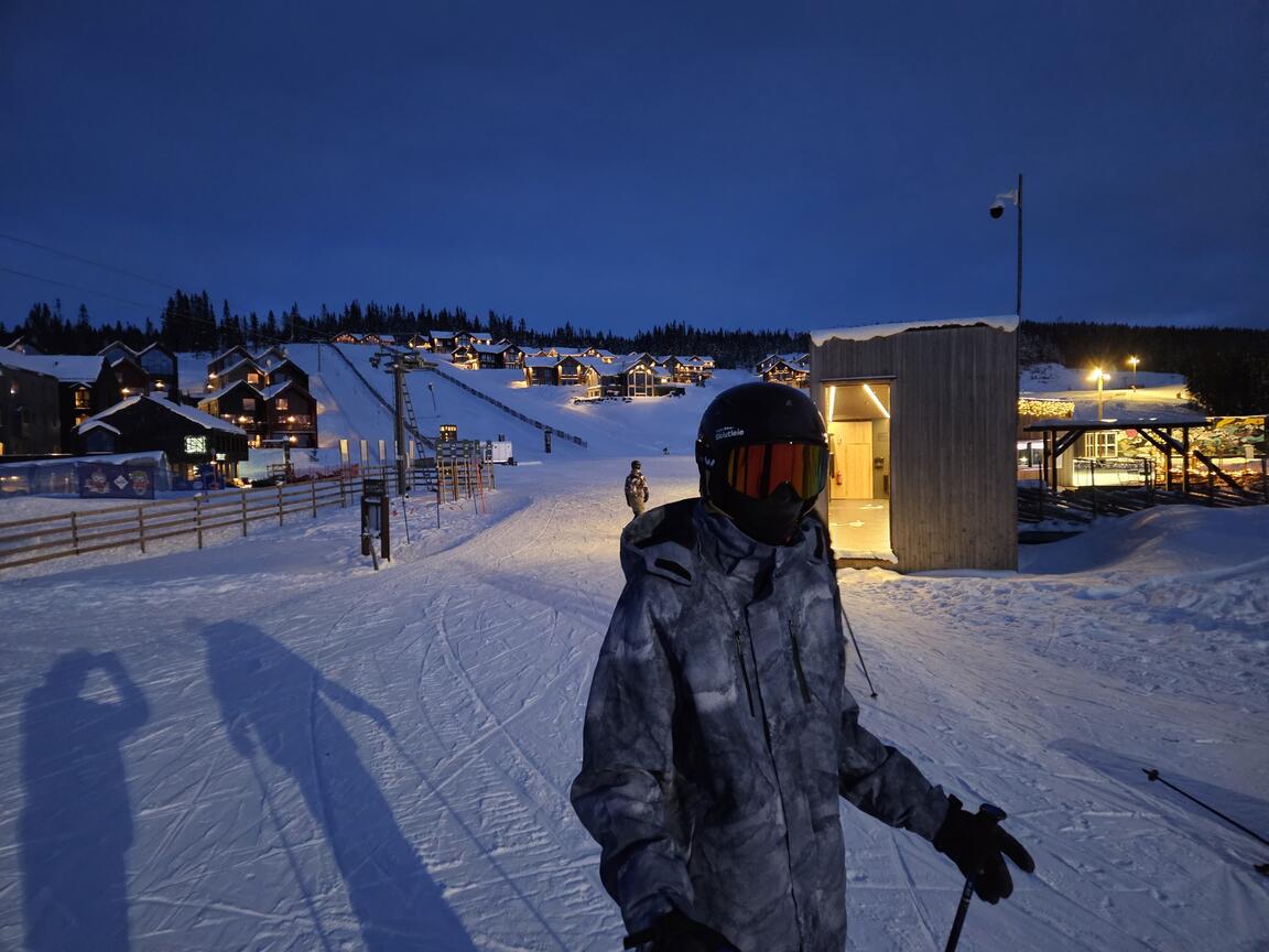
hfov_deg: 73.9
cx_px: 634
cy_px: 476
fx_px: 843
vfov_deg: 58.9
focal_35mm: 23
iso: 1250
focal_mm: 5.4
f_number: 1.8
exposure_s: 1/25
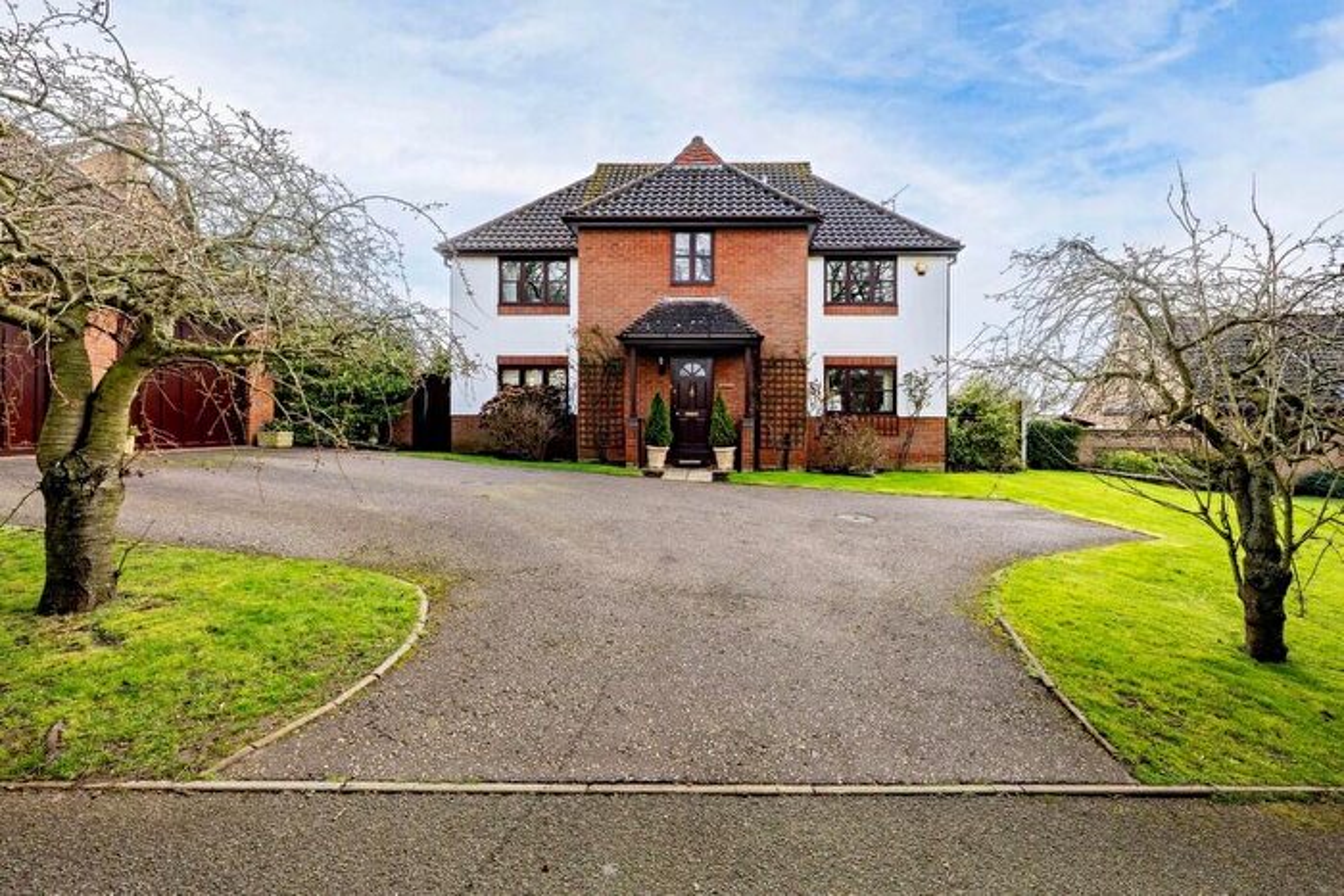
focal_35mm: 14
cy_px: 448
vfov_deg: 81.2
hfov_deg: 104.2
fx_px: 523
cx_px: 672
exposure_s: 1/50
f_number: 6.3
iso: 64
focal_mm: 14
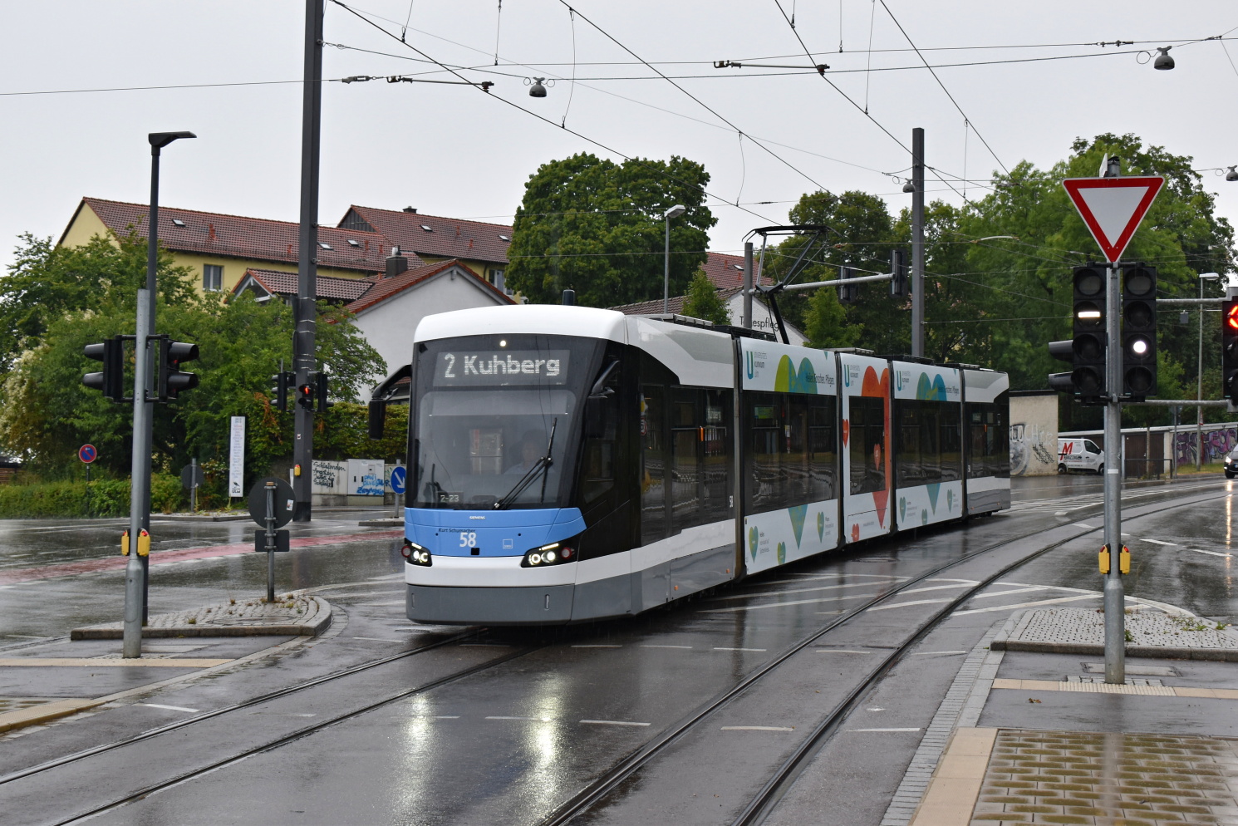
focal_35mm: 57
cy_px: 413
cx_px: 619
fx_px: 1960
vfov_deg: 23.8
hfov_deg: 35.0
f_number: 6.3
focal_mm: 38
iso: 400
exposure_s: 1/160
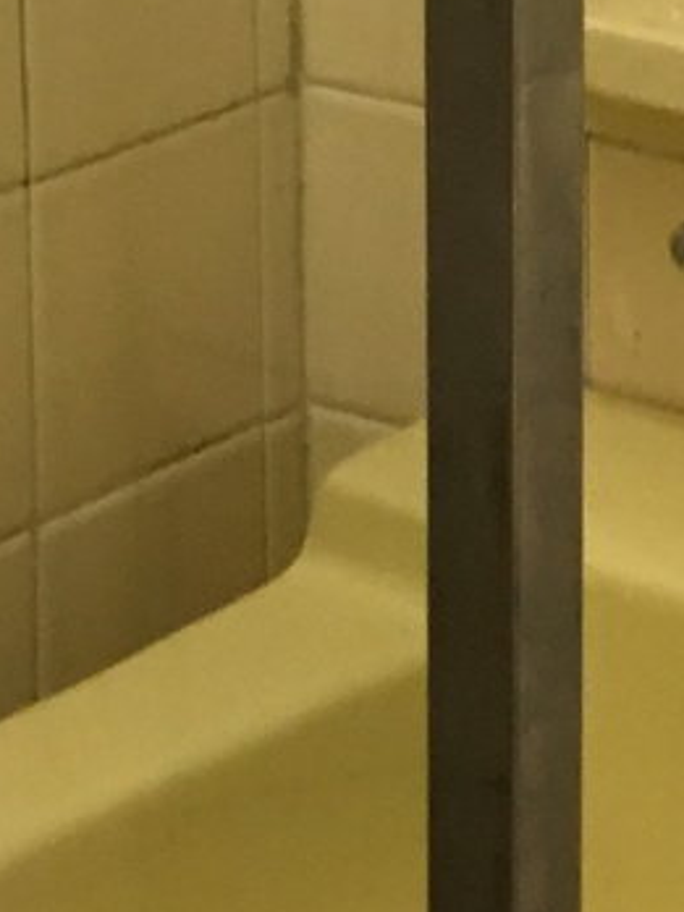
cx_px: 747
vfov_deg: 10.9
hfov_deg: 8.3
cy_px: -266
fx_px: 4690
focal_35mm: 178
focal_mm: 4.15
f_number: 2.2
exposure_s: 1/30
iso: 100
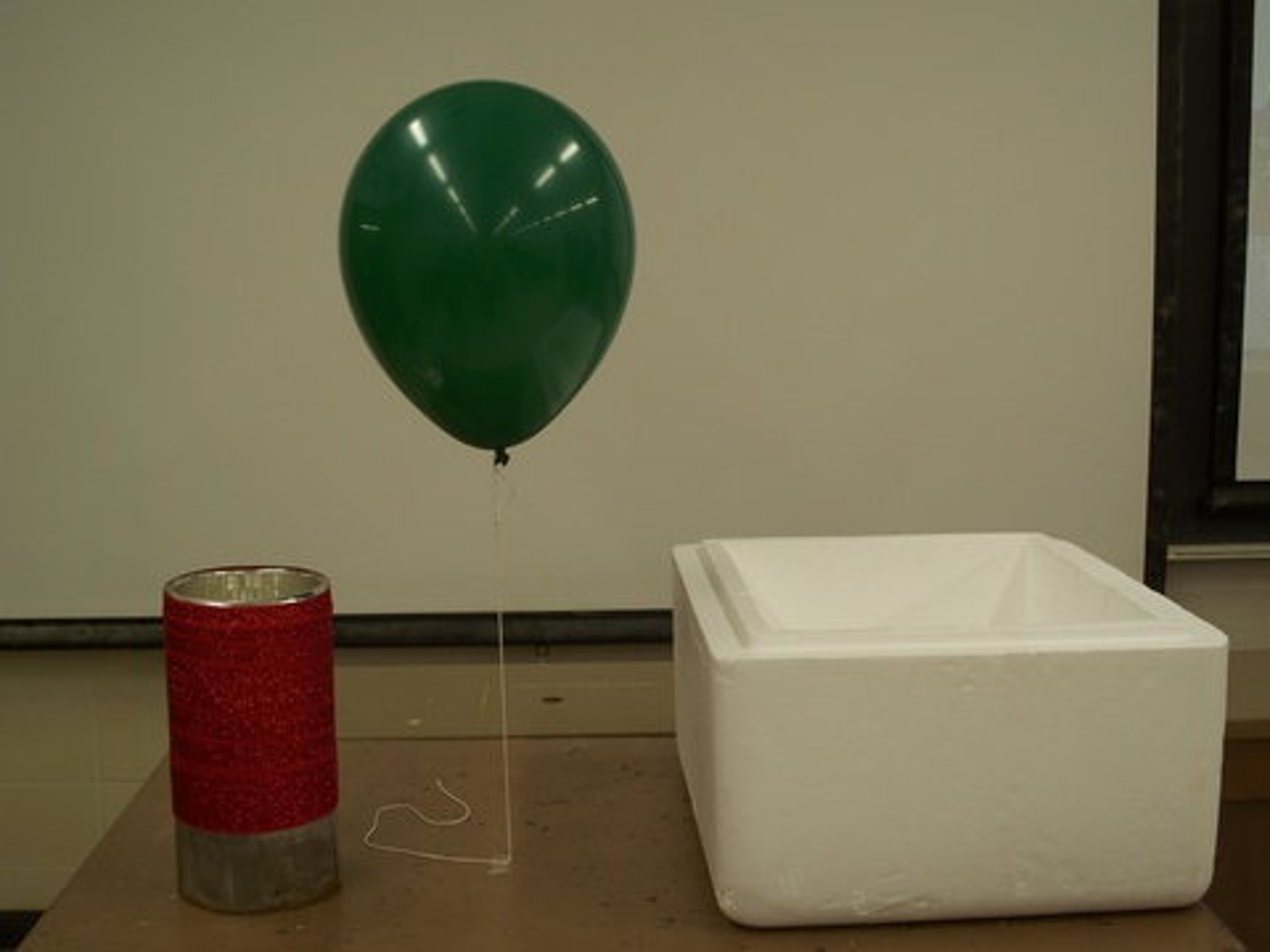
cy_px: 476
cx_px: 635
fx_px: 1578
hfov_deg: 43.9
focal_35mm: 43
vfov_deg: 33.6
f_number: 3.2
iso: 64
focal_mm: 9.1
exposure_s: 1/40
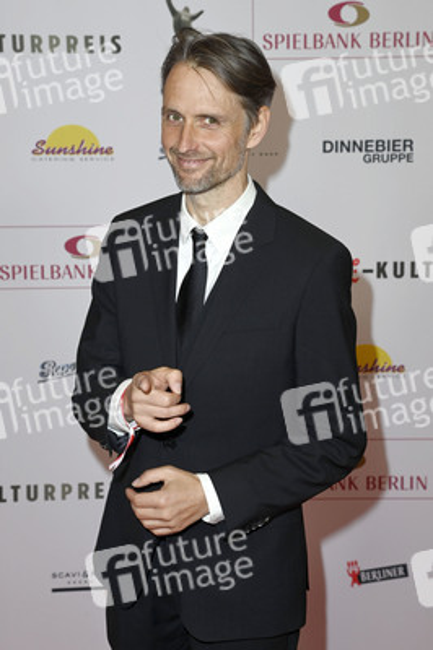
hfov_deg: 23.3
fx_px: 1048
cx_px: 216
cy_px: 325
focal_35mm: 58
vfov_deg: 34.5
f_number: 6.3
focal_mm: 58
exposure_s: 1/250
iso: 640
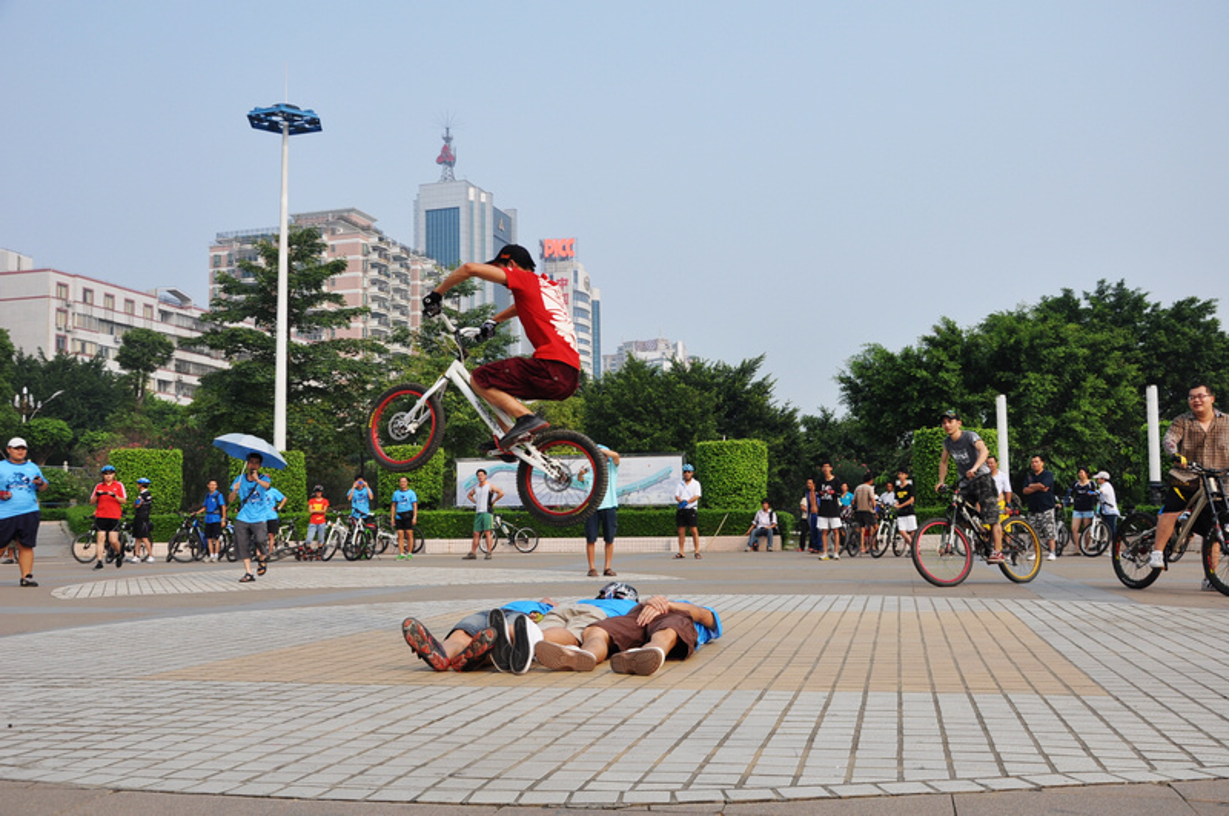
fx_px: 1227
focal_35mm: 36
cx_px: 614
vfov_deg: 36.8
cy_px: 408
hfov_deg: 53.2
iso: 200
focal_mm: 24
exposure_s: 1/500
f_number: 7.1
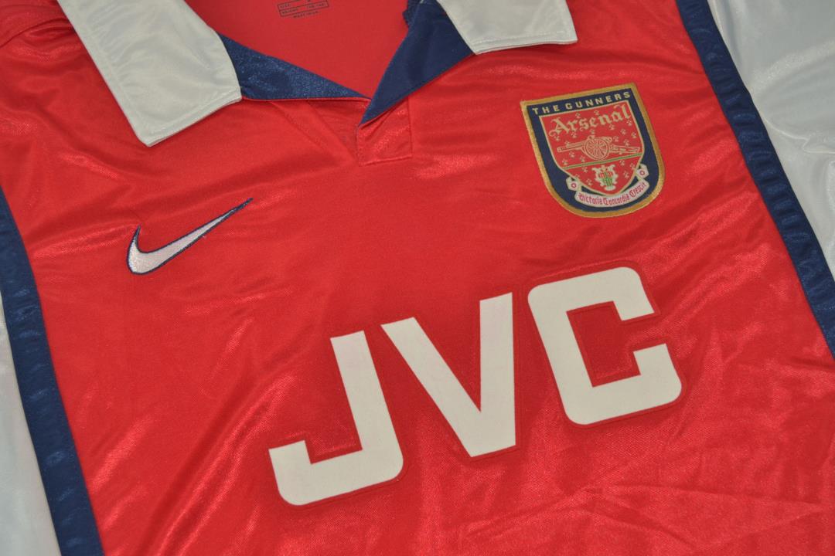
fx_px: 1113
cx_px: 418
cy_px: 278
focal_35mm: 48
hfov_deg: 41.1
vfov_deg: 28.1
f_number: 4.8
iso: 200
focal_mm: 32
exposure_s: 1/200
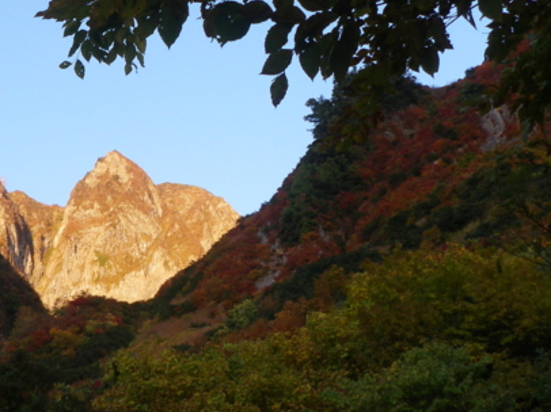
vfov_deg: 21.3
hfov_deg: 27.6
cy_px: 203
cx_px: 111
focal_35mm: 69
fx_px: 1098
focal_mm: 6.2
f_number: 3.8
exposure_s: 1/80
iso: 64
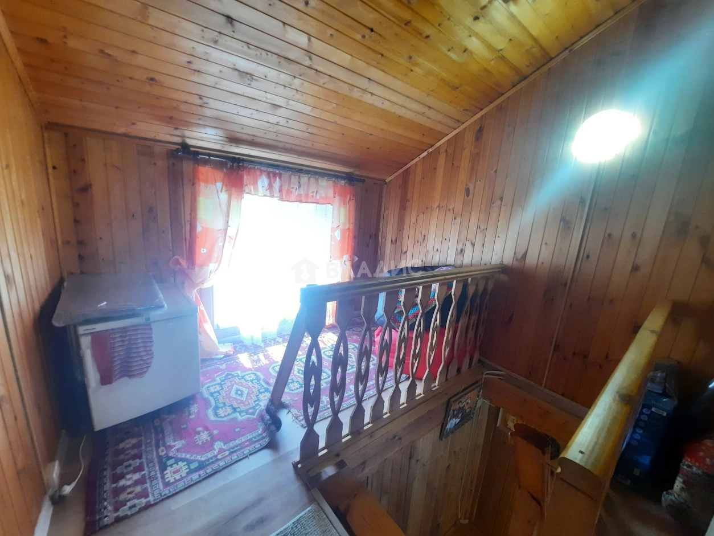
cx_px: 357
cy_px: 268
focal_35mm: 13
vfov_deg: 89.9
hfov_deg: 106.2
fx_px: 268
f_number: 2.2
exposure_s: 1/25
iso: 320
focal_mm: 1.74
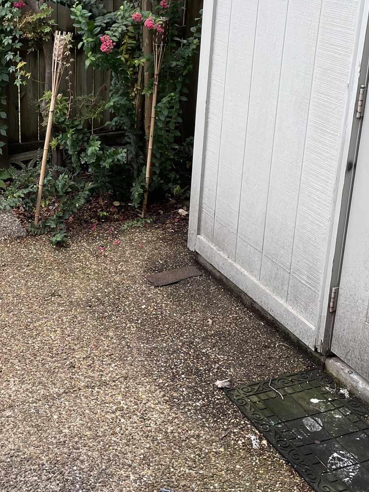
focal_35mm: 53
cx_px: 56
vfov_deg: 35.9
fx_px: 753
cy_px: 176
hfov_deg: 26.8
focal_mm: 4.2
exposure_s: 1/290
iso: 32
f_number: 1.6
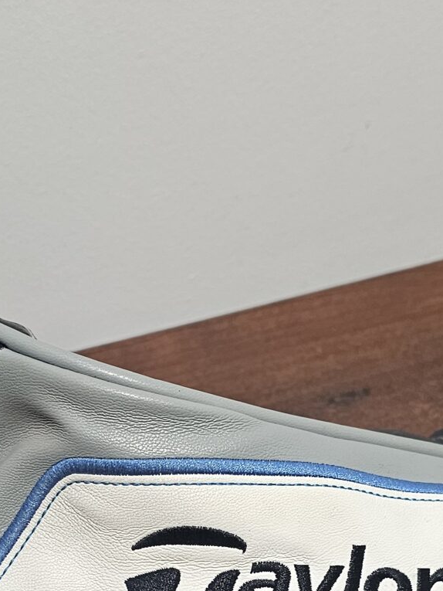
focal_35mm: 77
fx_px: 1314
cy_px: 561
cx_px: 156
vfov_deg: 24.4
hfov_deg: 19.1
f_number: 1.7
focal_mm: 6.3
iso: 125
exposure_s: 1/120
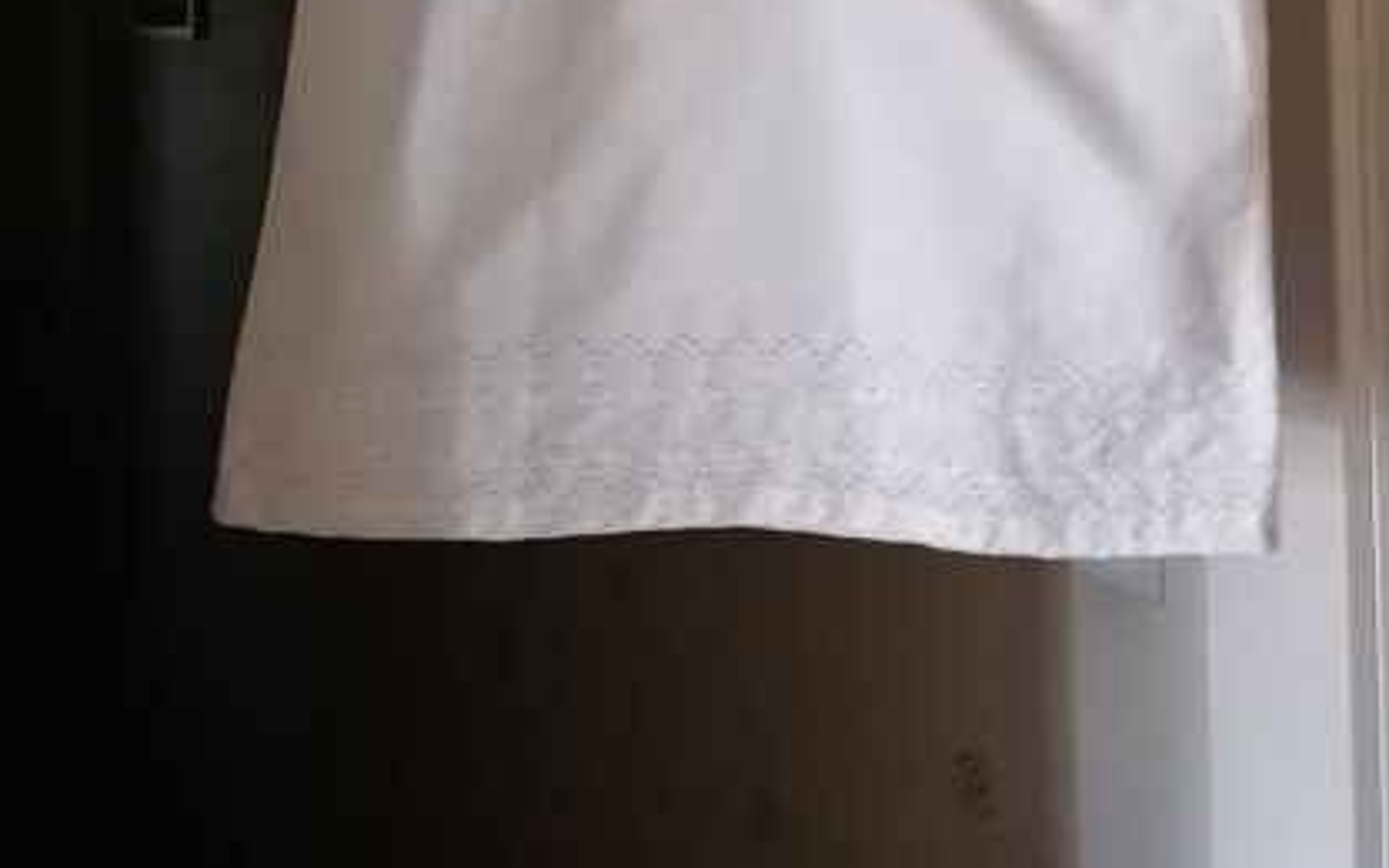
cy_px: -40
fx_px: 1666
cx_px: 791
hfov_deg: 45.2
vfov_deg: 27.2
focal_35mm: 44
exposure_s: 1/16.7
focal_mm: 4.75
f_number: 1.8
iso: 1250
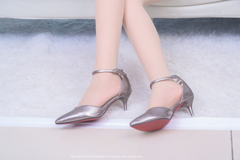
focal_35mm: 70
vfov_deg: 19.5
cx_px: 120
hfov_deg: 28.8
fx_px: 467
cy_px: 80
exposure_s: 1/160
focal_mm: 70
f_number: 8
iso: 500
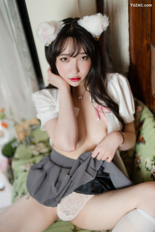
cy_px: 116
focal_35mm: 50
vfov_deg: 39.6
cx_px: 78
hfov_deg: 27.0
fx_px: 323
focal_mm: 50
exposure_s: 1/400
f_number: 1.2
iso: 50
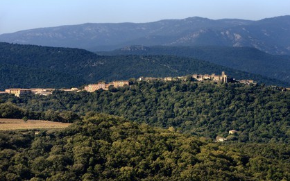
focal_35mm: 205
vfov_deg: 6.4
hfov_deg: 10.2
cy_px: 91
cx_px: 145
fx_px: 1620
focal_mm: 200
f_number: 11
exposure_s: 1/1250
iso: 800
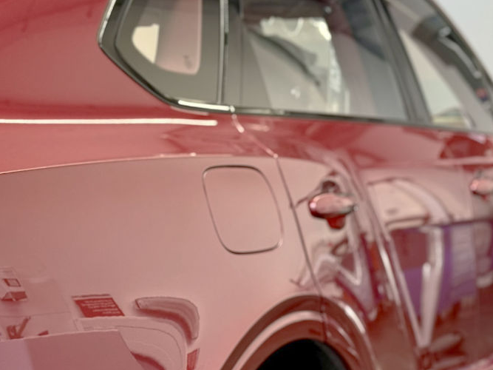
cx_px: 171
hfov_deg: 21.7
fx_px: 1282
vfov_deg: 16.4
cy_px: 234
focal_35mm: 90
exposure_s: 1/60
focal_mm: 6.8
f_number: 1.8
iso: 250
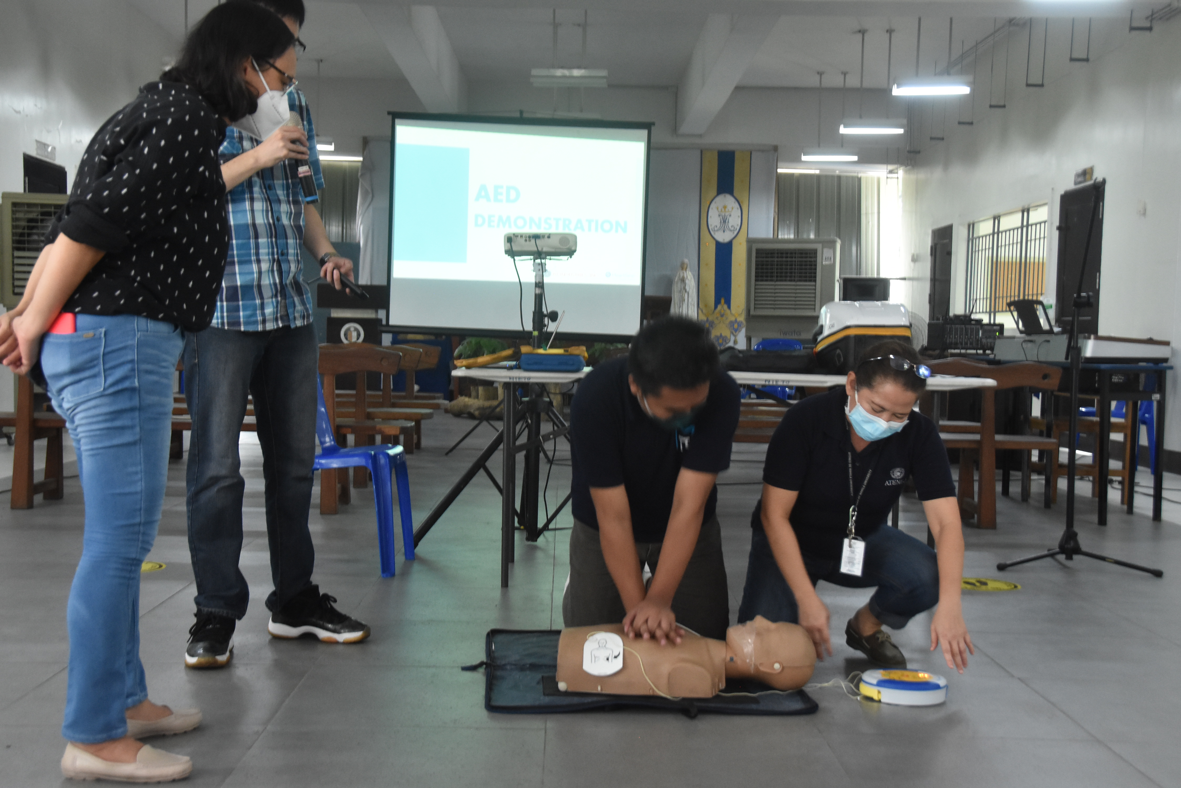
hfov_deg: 42.3
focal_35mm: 46
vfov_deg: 29.0
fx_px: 1526
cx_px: 590
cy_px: 394
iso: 2000
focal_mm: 31
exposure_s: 1/30
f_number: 5.6
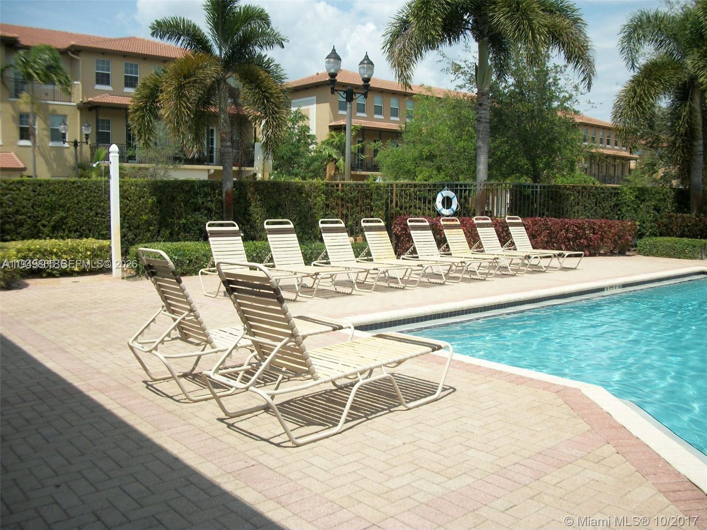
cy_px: 265
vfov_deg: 44.2
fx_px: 654
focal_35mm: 32
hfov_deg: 56.8
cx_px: 354
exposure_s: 1/250
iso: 80
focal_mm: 5.7
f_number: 8.8
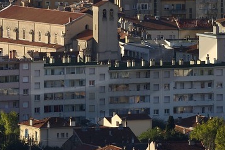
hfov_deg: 2.3
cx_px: 27
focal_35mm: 885
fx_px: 5528
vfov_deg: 1.6
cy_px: -134
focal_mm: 200
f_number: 11
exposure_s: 1/320
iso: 200
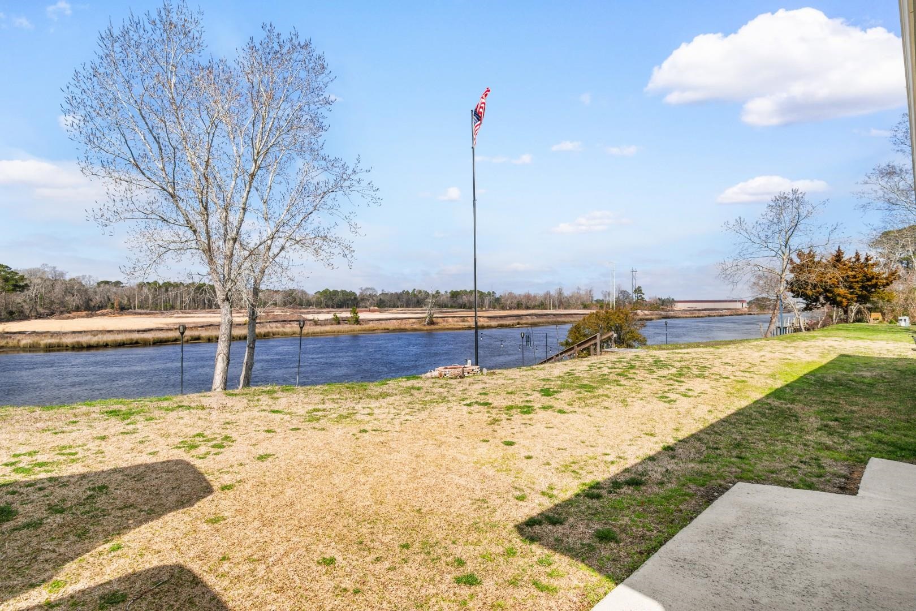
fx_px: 433
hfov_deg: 93.3
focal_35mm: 17
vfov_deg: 70.4
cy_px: 306
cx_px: 458
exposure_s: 1/400
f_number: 10
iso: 100
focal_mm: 11.5
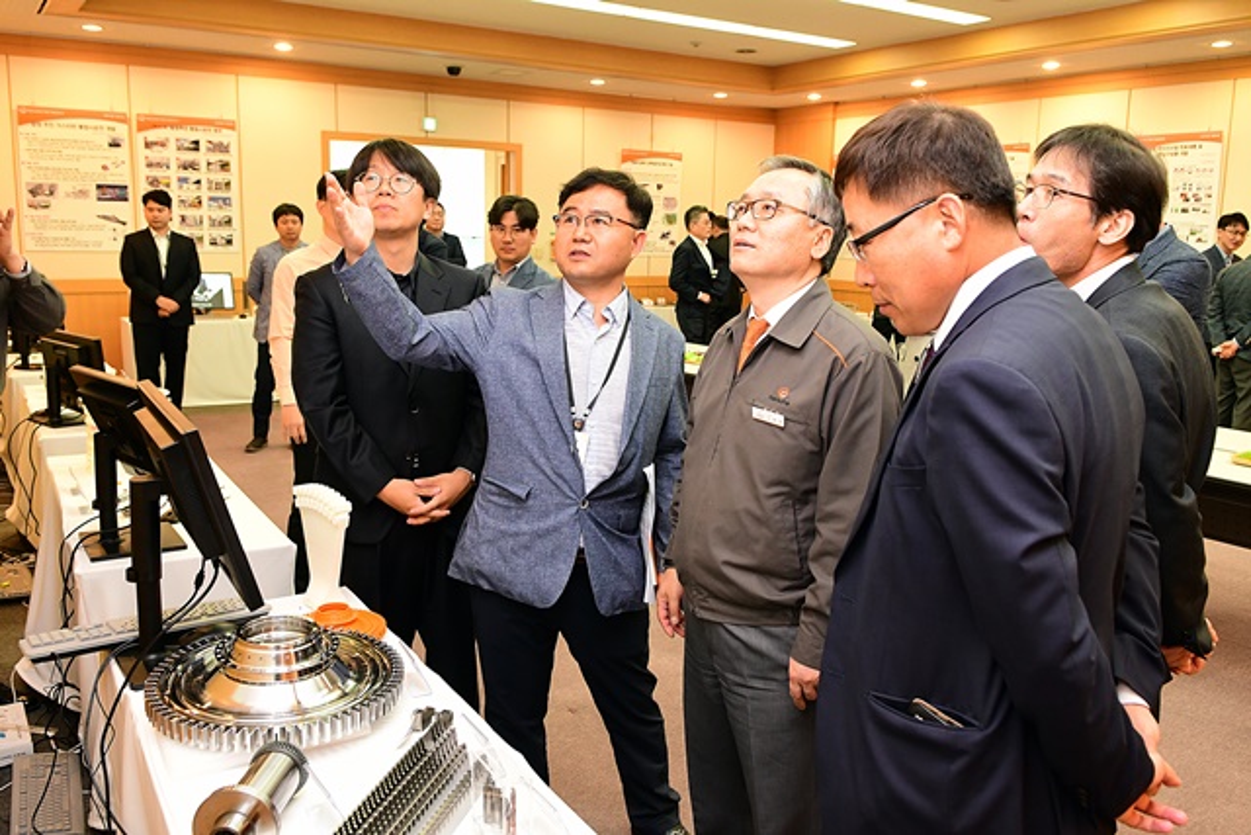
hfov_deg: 64.5
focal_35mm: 28
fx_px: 991
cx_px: 626
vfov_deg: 45.7
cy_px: 418
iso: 2000
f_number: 4.5
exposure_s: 1/60
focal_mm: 19
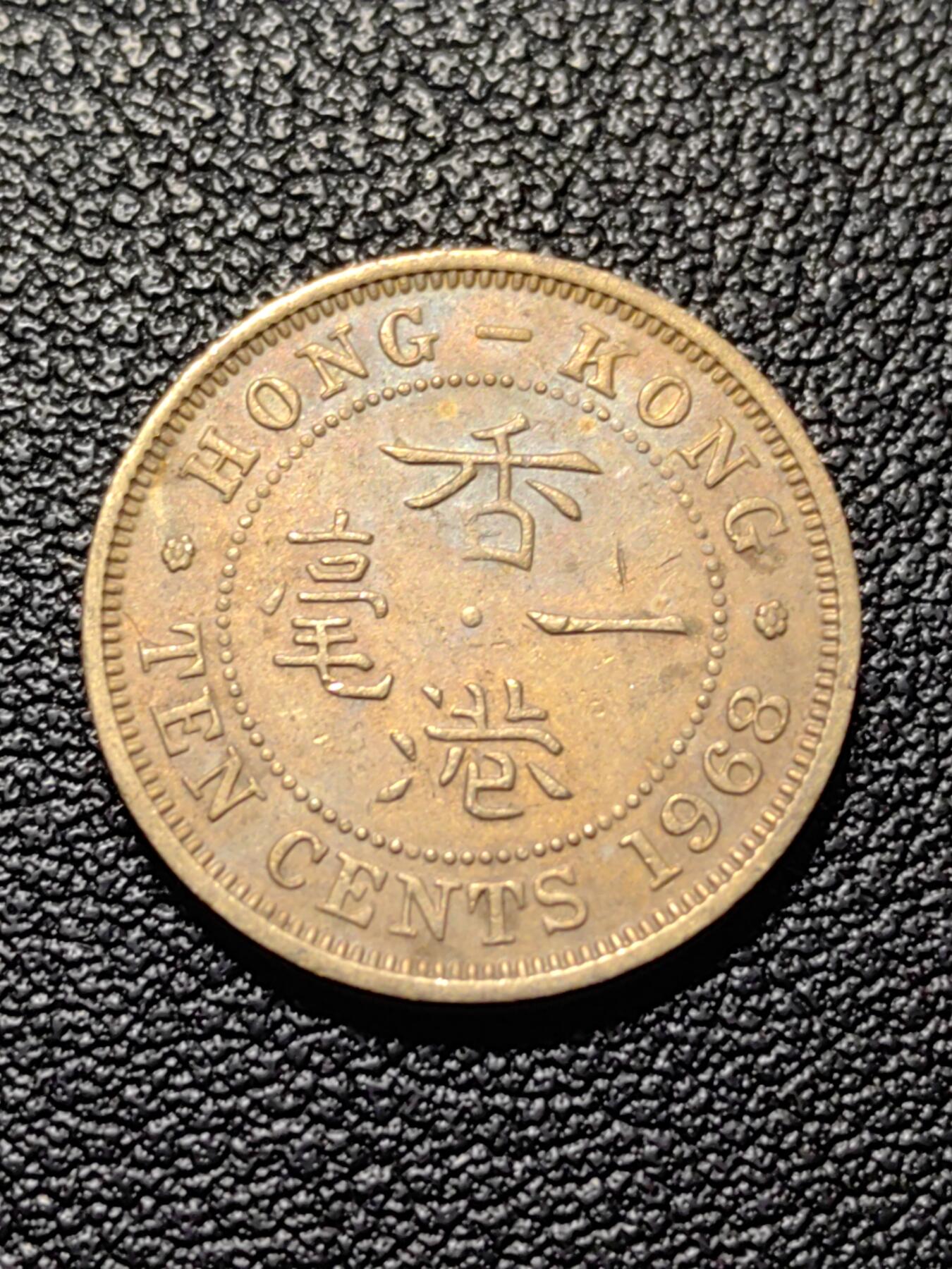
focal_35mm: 85
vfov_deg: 23.0
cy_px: 634
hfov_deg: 17.4
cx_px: 476
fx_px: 3117
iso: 80
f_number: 2
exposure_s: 1/100
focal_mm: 5.75
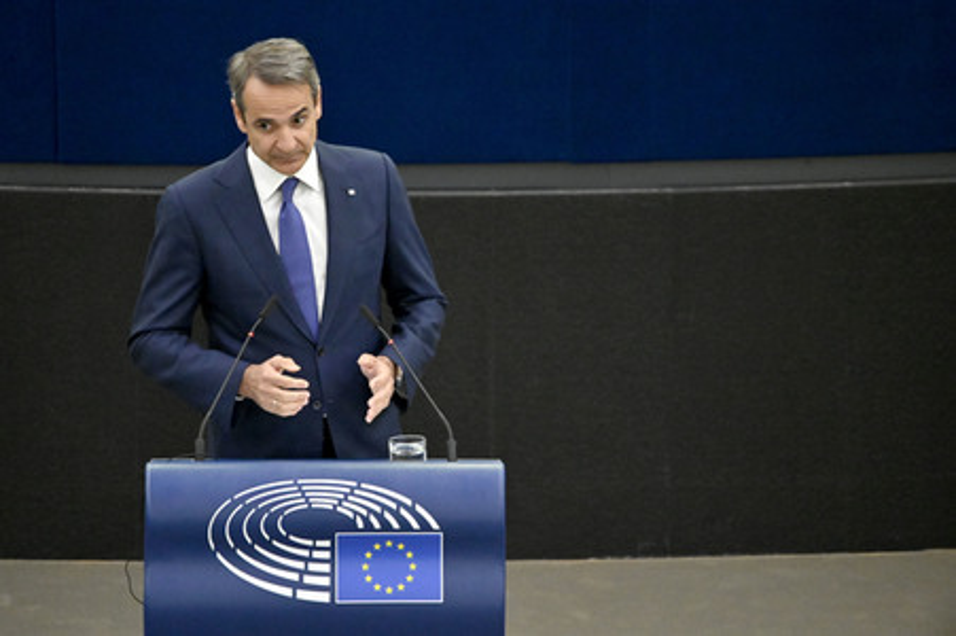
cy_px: 318
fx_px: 15921
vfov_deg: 2.3
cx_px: 478
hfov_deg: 3.4
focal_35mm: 600
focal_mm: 600
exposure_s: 1/640
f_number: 6.3
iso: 10000
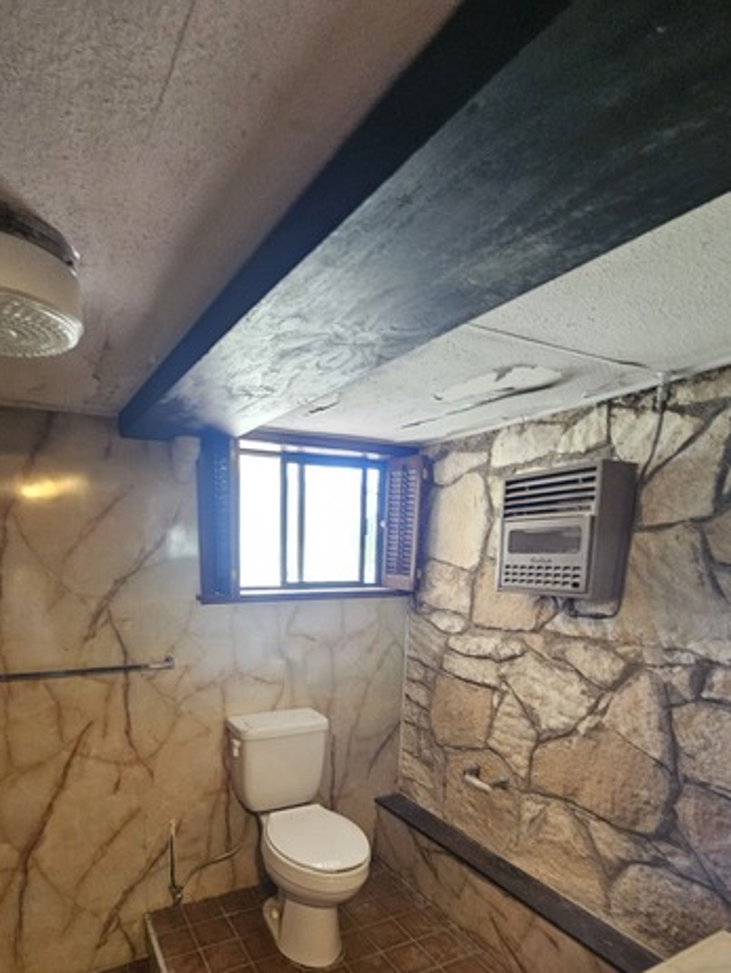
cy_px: 651
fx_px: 506
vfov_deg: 84.6
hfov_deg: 71.2
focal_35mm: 18
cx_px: 310
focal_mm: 2.2
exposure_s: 1/30
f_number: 2.2
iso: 400
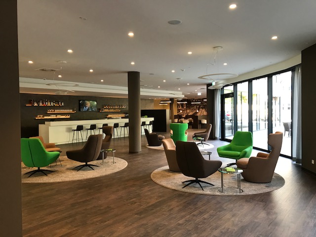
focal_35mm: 28
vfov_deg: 49.7
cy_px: 118
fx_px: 256
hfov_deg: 63.4
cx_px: 158
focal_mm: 3.99
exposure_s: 1/25
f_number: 1.8
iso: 32
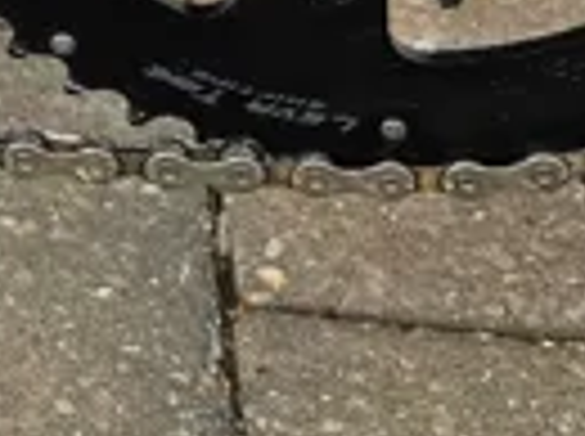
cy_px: -391
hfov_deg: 12.3
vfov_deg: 9.8
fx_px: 2395
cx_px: -590
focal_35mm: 142
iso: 25
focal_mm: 5.4
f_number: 1.8
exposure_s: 1/625
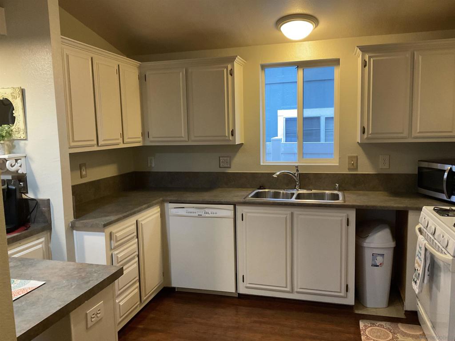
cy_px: 170
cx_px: 228
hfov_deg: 61.7
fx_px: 381
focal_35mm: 29
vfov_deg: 48.2
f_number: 1.8
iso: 200
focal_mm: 3
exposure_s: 1/40
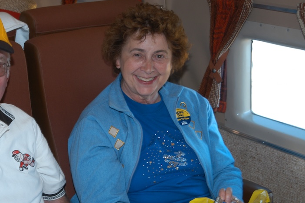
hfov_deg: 24.3
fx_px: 703
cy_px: 136
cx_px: 98
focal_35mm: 83
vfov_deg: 16.4
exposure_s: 1/60
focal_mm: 38
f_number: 5
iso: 200
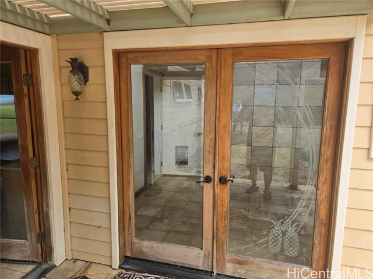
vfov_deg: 58.9
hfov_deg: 73.9
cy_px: 140
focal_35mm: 23
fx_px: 248
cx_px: 186
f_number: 1.8
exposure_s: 1/194
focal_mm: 5.4
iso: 25
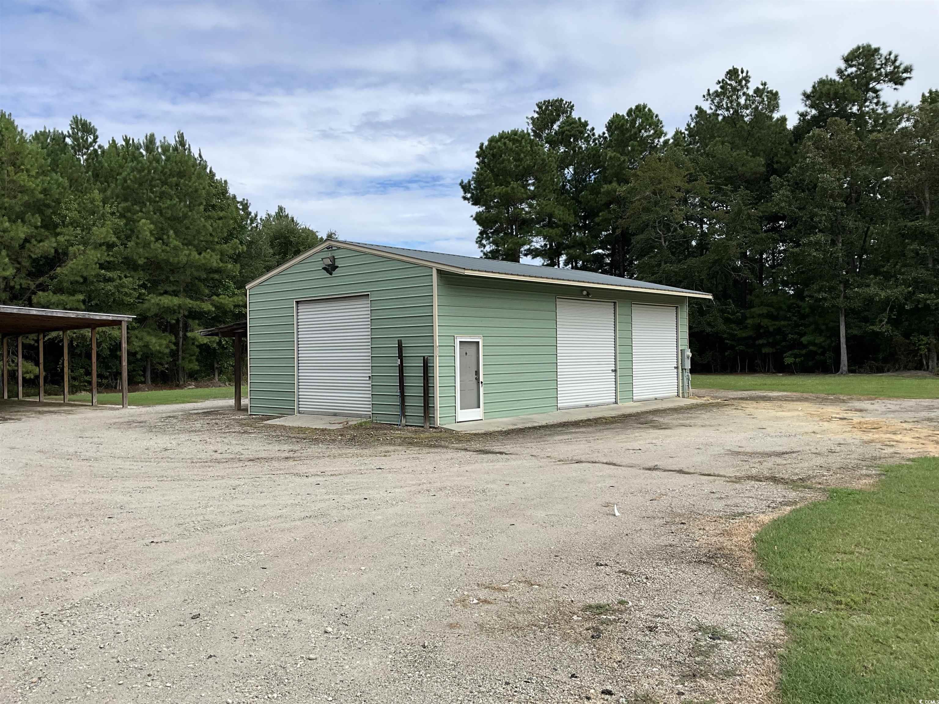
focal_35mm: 29
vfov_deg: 48.2
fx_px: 787
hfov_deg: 61.7
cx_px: 470
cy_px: 352
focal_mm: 3
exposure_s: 1/2058
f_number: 1.8
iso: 25
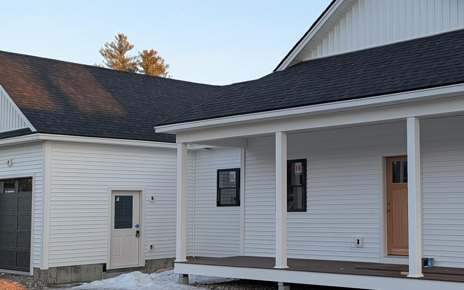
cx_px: 375
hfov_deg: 38.0
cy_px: 155
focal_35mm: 51
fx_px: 645
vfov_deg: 25.3
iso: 23
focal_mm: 6.9
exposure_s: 1/178
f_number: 1.68
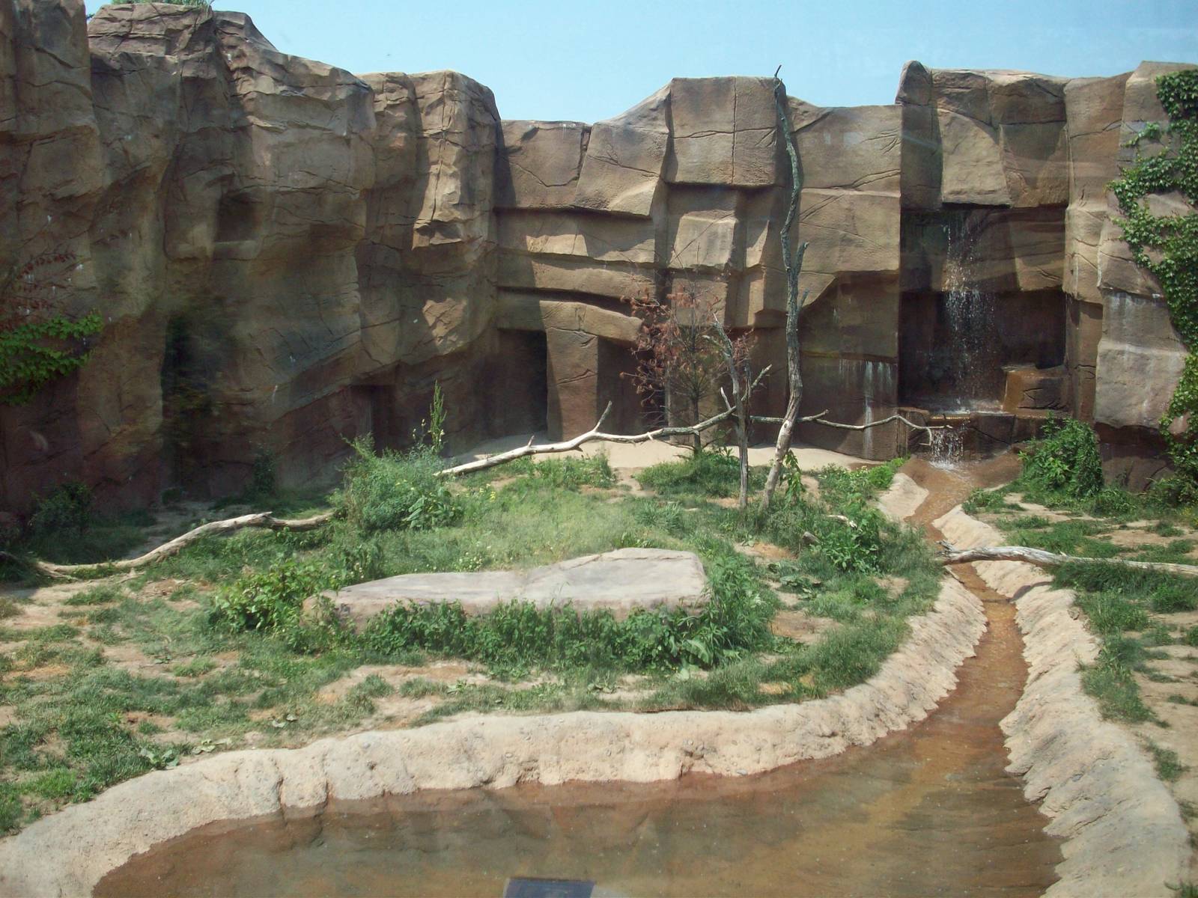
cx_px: 599
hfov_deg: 50.1
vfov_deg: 38.7
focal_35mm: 37
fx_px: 1281
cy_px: 449
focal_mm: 6.2
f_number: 5.6
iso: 80
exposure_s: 1/228
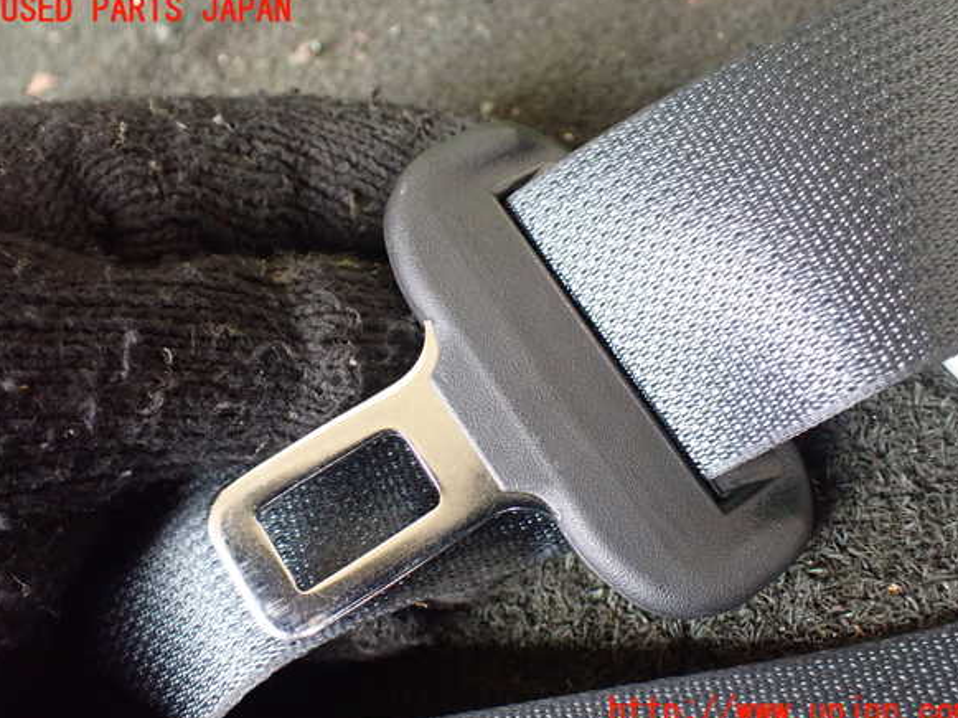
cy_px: 361
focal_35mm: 31
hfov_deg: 58.4
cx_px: 486
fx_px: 857
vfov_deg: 45.4
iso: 800
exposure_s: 1/125
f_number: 2.3
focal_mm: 5.4
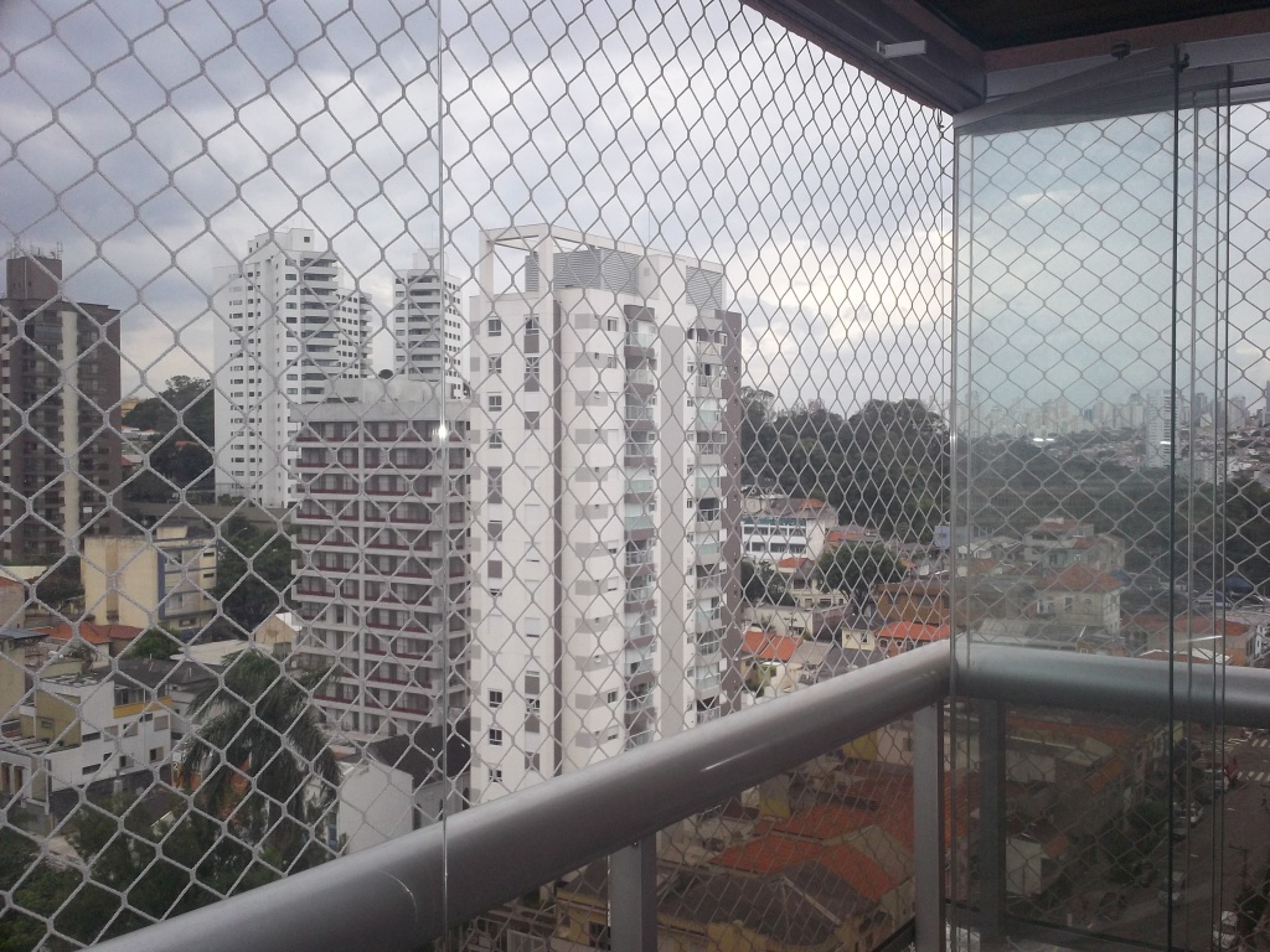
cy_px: 476
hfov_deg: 49.0
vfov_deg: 37.7
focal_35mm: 38
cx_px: 635
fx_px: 1394
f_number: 4.5
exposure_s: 1/500
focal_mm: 6.3
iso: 160
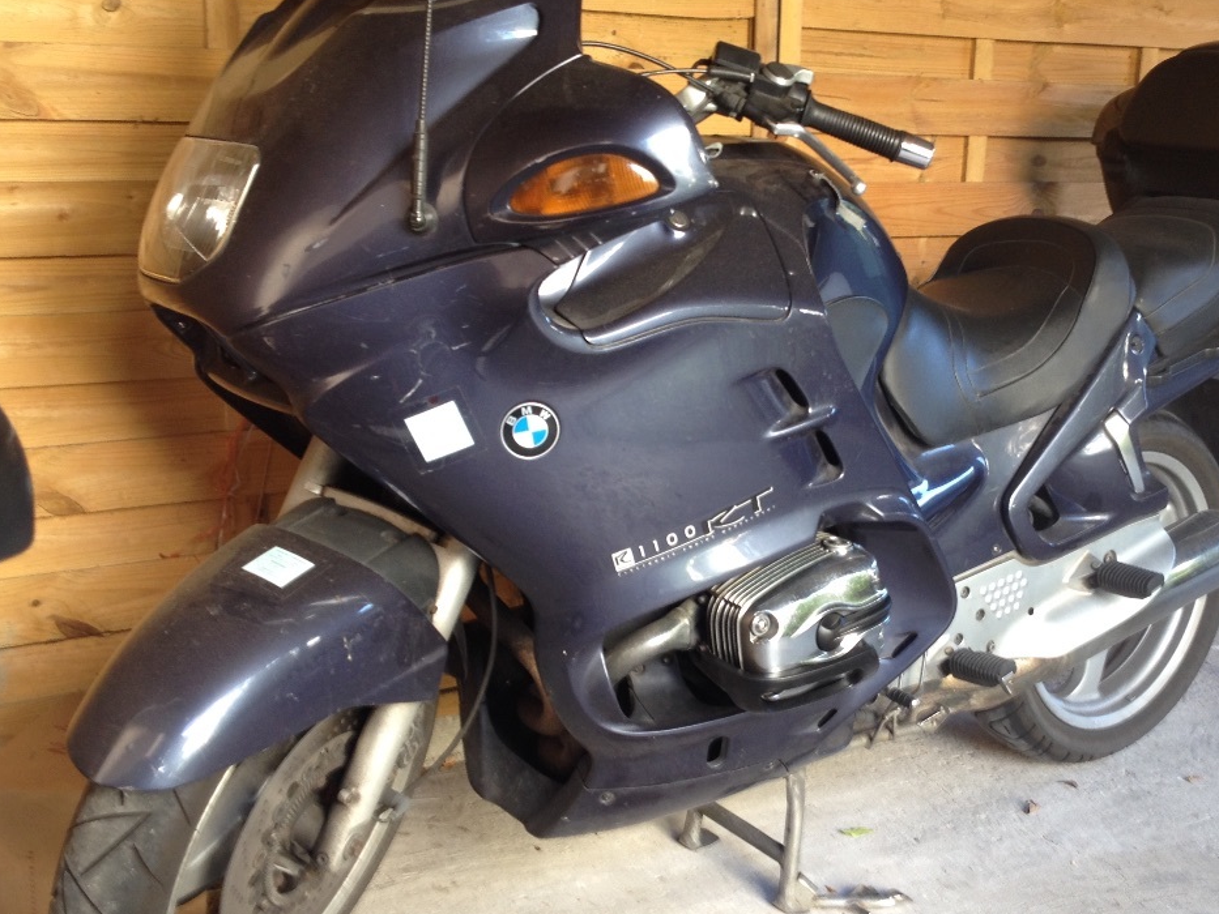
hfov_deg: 39.3
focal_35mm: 48
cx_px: 790
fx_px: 1691
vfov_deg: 30.3
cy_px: 505
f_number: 2.4
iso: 50
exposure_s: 1/20
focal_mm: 4.28
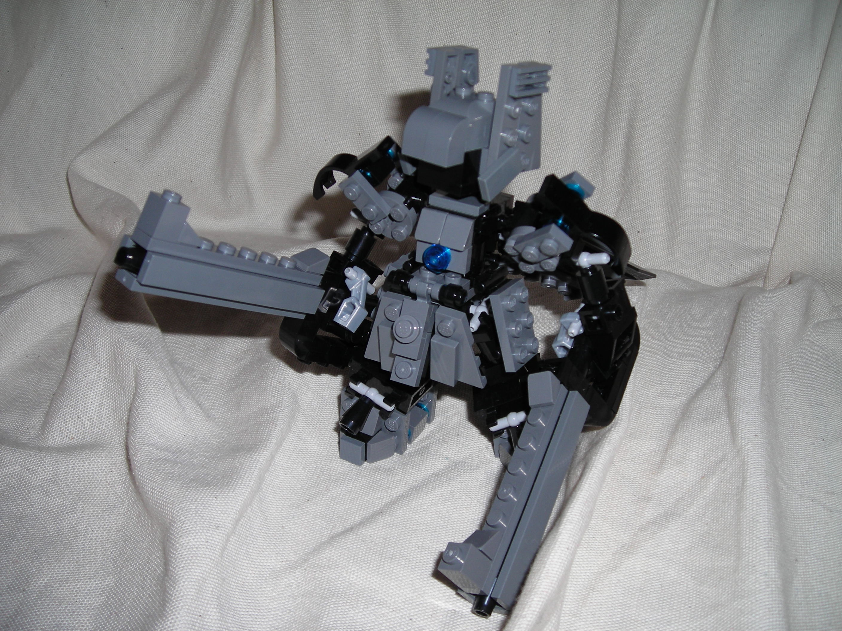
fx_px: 924
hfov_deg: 49.0
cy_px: 316
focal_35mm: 38
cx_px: 421
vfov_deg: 37.7
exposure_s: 1/60
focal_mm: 6.3
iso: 50
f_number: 3.2
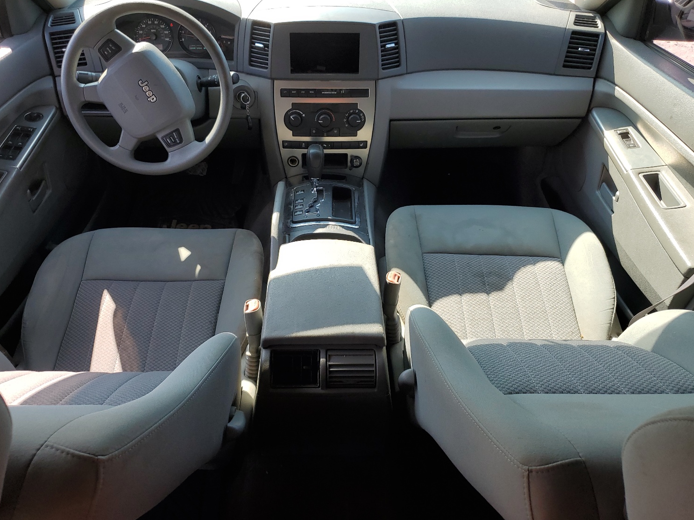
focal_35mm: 28
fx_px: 561
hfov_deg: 63.4
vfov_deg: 49.7
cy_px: 244
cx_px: 333
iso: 50
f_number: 1.5
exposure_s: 1/385
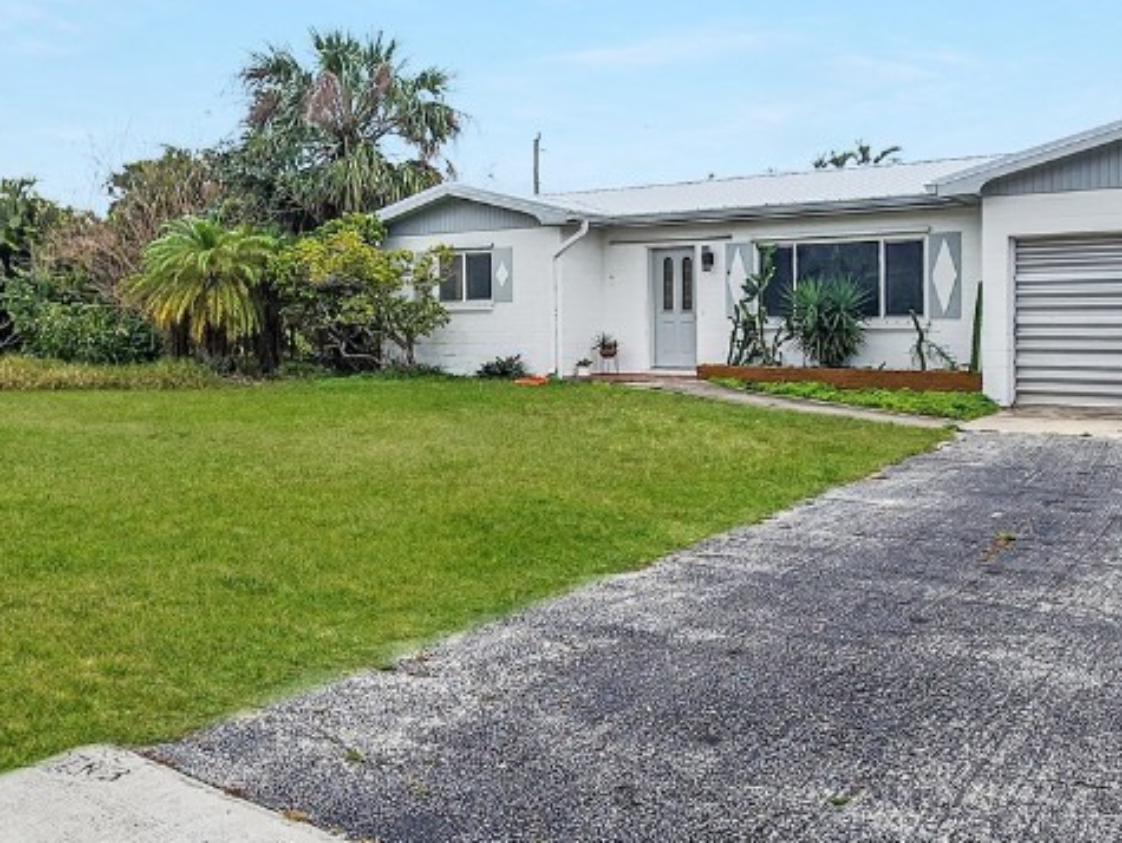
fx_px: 908
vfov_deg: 49.3
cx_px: 569
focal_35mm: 28
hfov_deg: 63.4
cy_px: 531
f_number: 2.2
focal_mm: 2.2
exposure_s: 1/2321
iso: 50
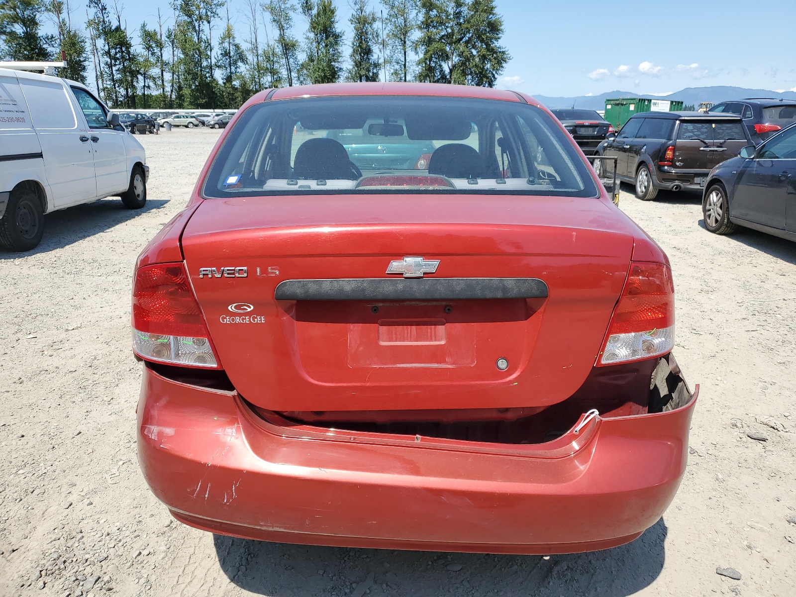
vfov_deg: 53.1
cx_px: 398
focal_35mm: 26
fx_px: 598
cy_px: 298
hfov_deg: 67.3
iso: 50
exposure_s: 1/2500
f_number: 1.5
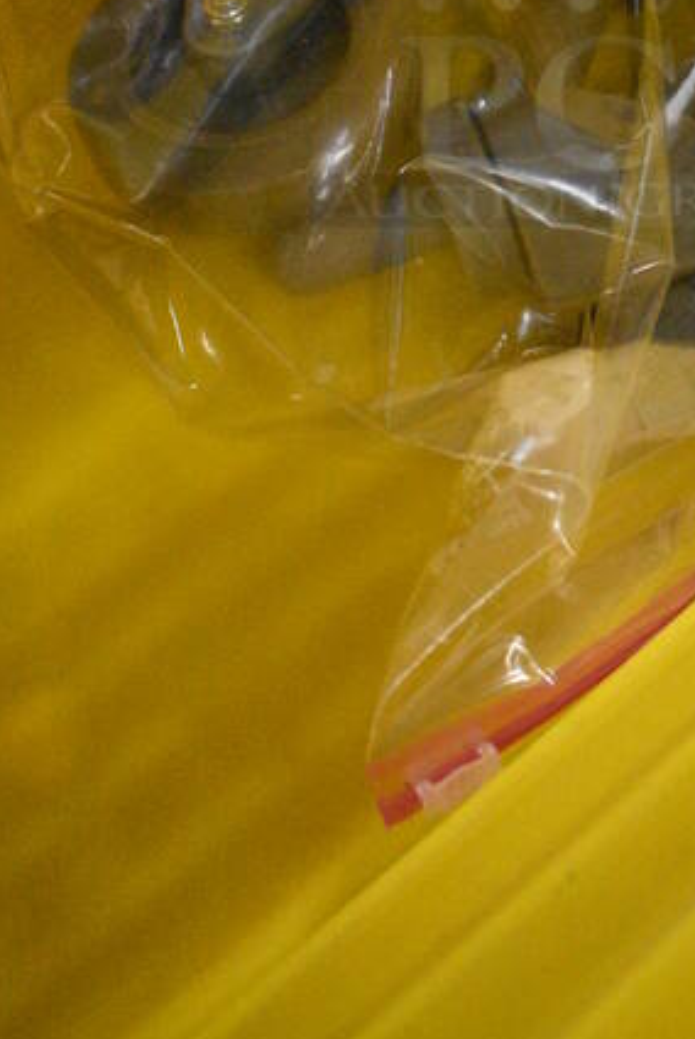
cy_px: 99
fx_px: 1677
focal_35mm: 58
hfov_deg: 23.0
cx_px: 582
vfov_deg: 32.7
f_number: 3.5
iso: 7200
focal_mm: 18
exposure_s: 1/125
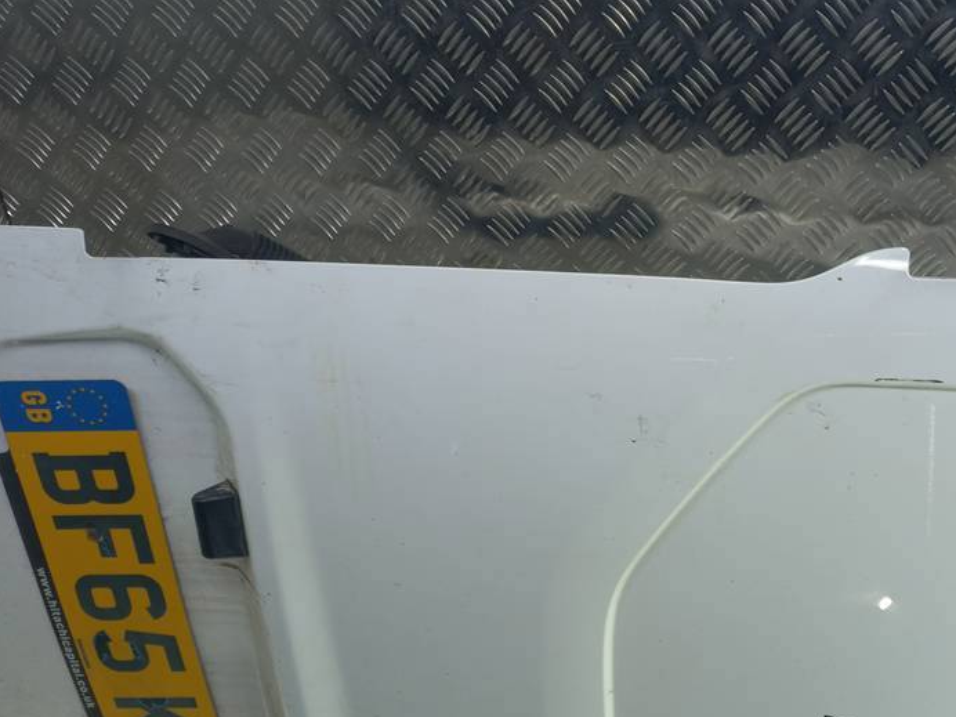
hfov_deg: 49.3
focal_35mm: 37
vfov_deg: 38.4
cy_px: 459
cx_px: 637
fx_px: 1022
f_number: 1.8
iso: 32
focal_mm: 4.6
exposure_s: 1/50
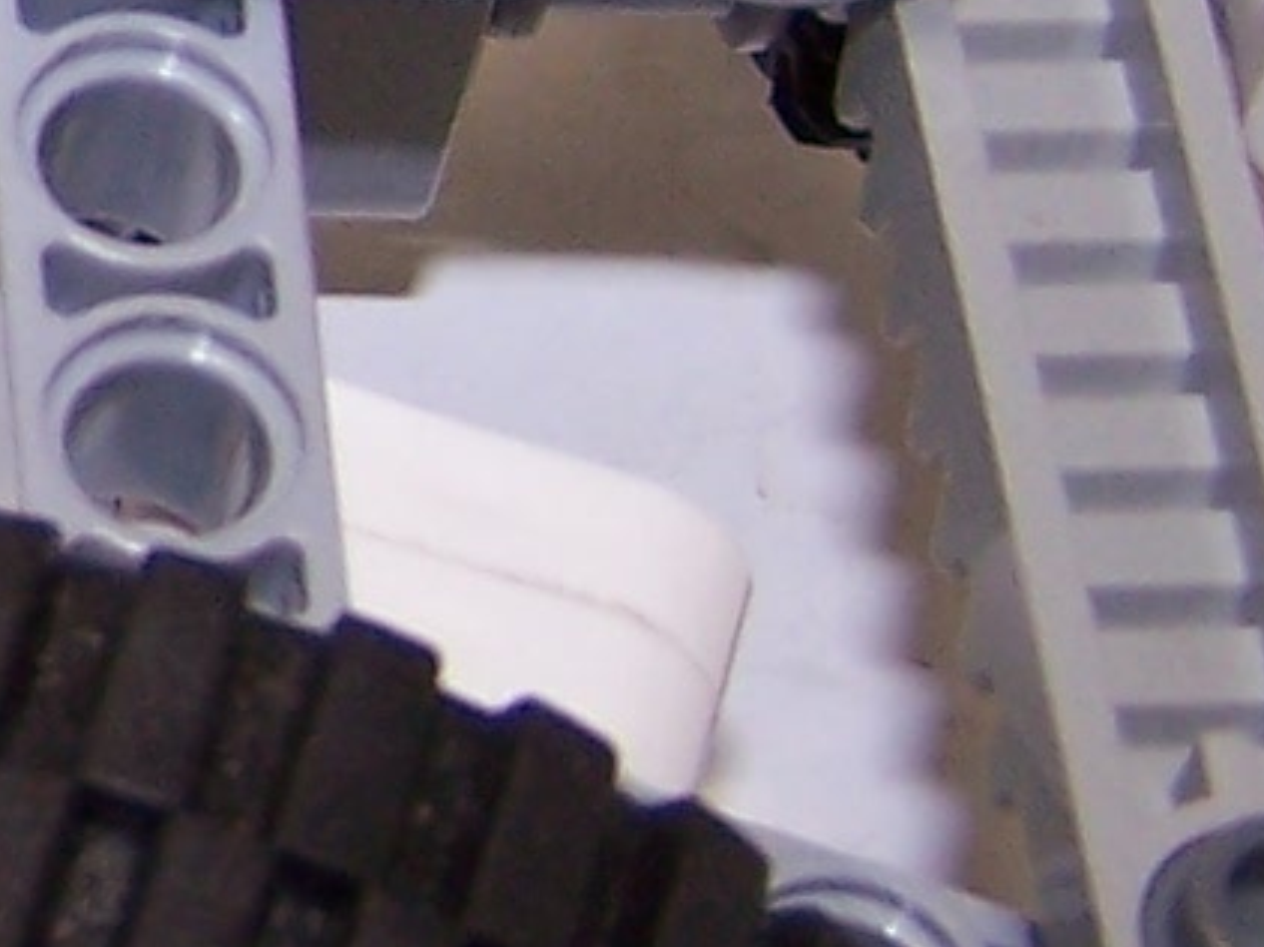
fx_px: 8467
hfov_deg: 8.1
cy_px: -303
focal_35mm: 232
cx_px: -1378
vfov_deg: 6.3
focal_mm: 6.3
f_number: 2.8
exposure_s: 1/60
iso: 80
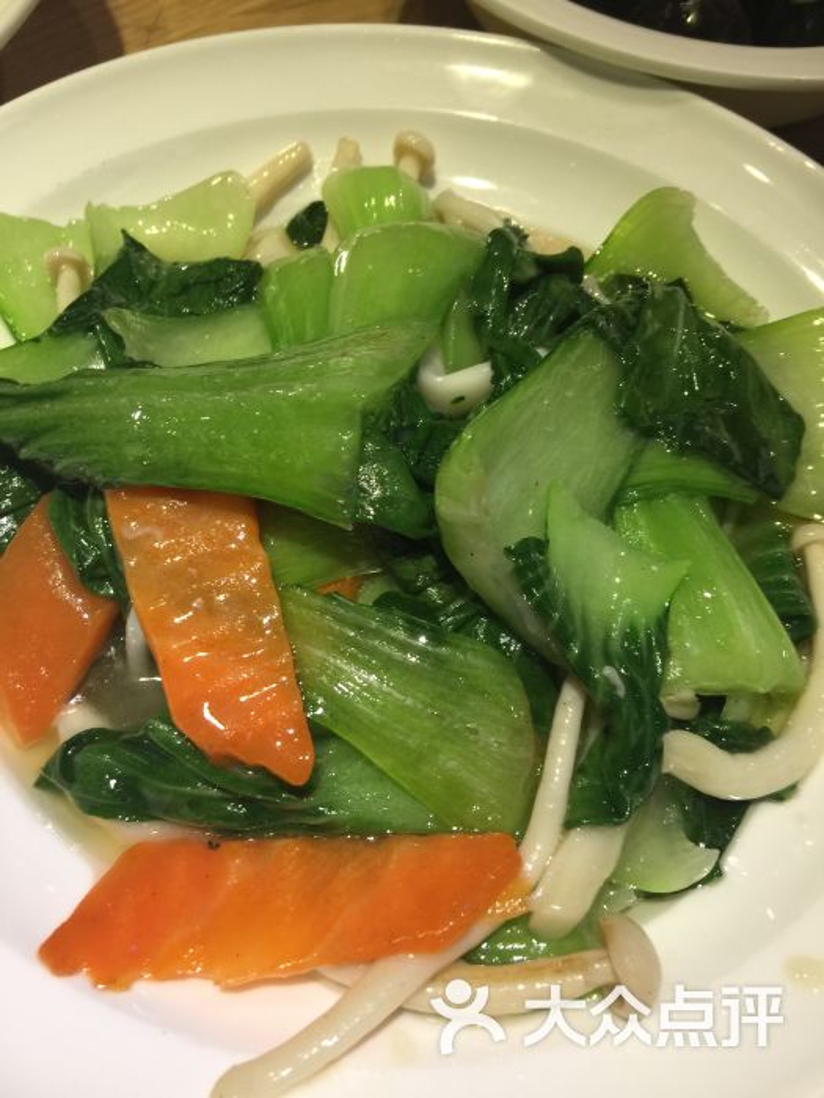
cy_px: 549
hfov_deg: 48.2
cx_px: 412
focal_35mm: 29
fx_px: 920
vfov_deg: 61.7
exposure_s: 1/17
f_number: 2.2
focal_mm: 4.15
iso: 50
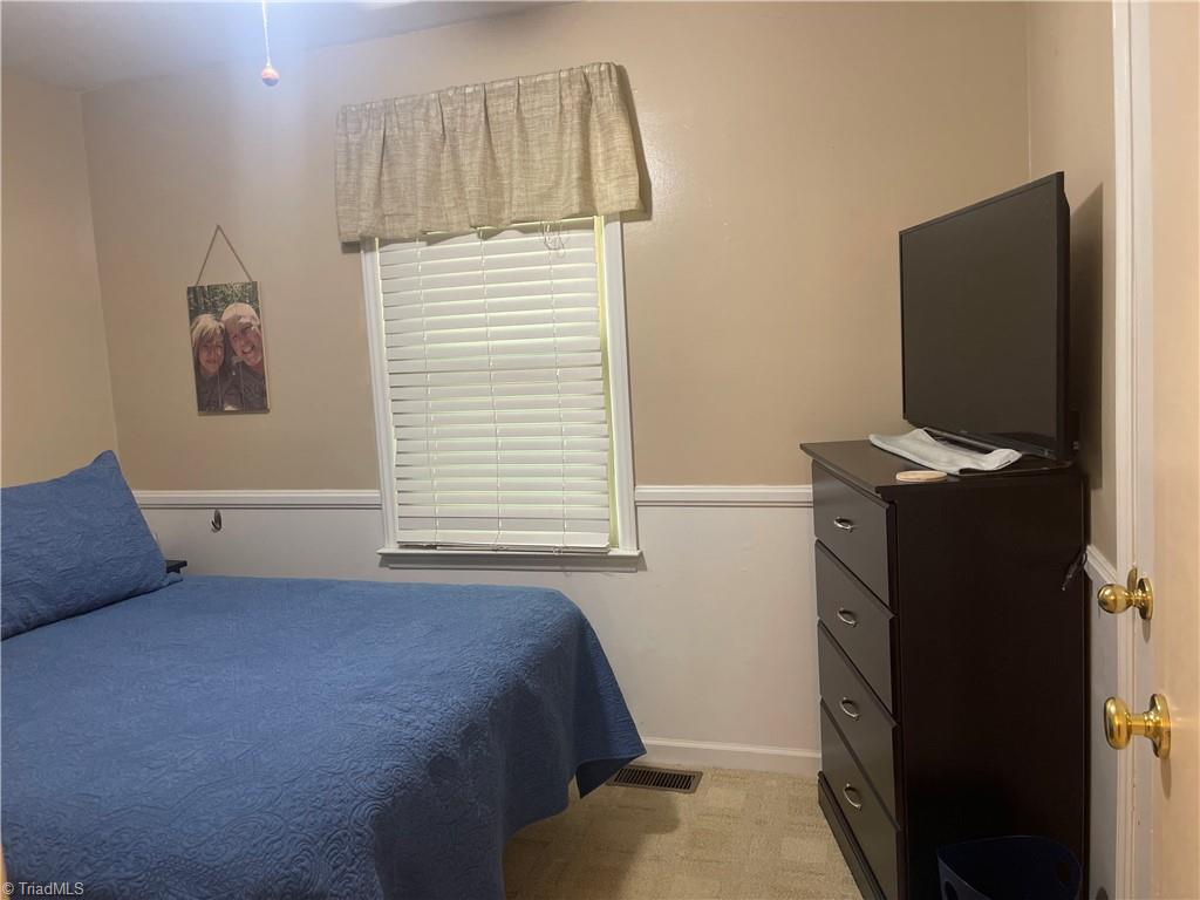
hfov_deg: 67.3
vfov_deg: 53.1
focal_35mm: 26
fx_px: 901
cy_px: 450
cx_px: 600
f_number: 1.6
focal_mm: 5.1
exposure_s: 1/60
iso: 250
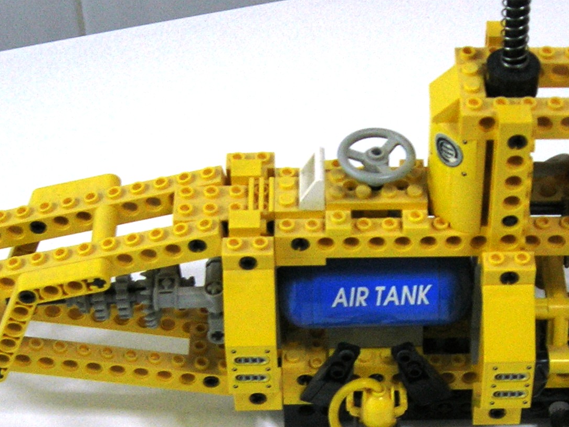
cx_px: 377
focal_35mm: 98
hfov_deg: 20.0
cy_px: 316
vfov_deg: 15.0
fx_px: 1611
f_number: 2.9
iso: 124
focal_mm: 8.5
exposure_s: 1/32.7
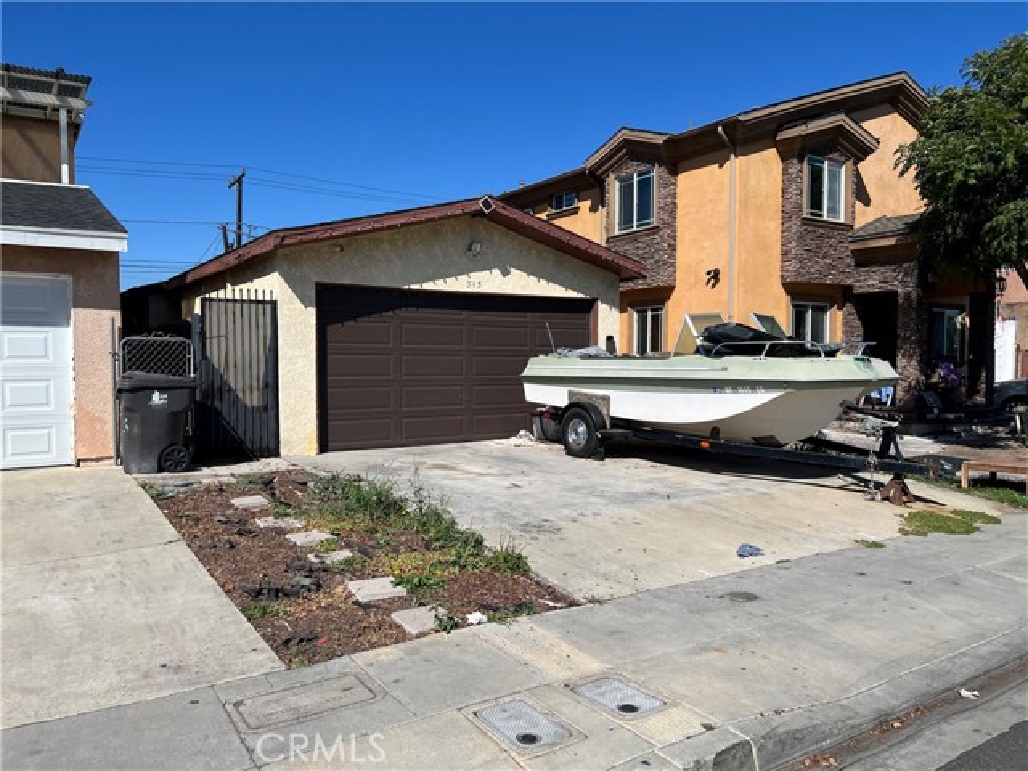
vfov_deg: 53.1
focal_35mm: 26
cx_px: 514
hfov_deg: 67.3
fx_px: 772
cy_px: 386
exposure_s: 1/5882
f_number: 1.5
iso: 50
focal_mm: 5.7
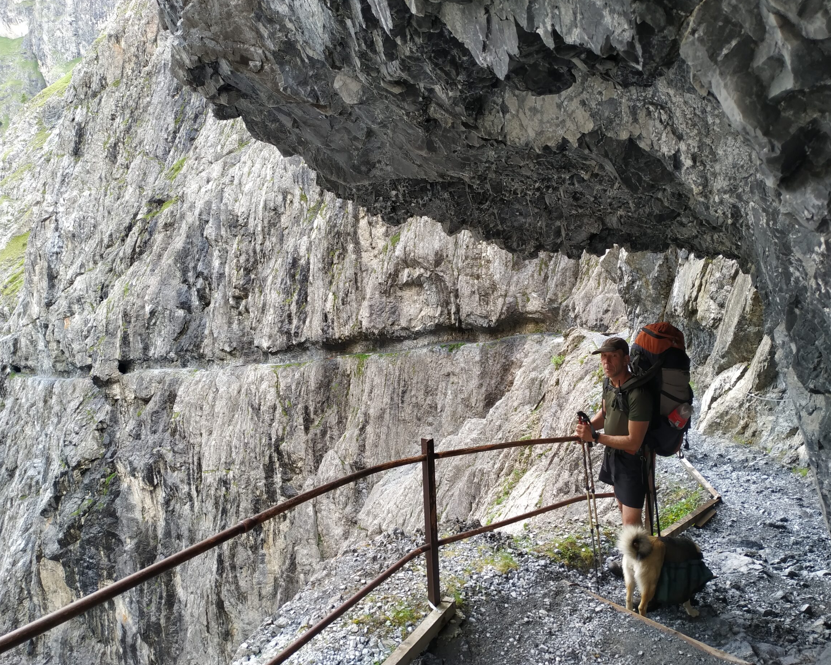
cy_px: 330
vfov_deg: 54.9
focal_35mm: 26
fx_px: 639
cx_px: 436
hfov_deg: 66.0
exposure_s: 1/141
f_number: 1.9
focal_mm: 3.94
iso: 100
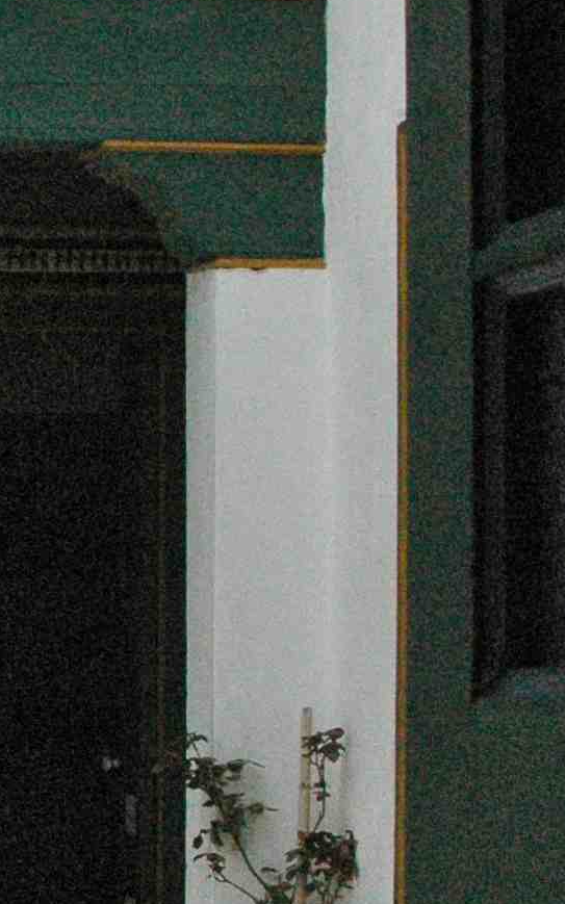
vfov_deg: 14.0
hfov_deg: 8.3
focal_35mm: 148
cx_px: -700
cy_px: 792
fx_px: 3647
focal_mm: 28
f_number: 7.1
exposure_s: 1/2500
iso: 1600
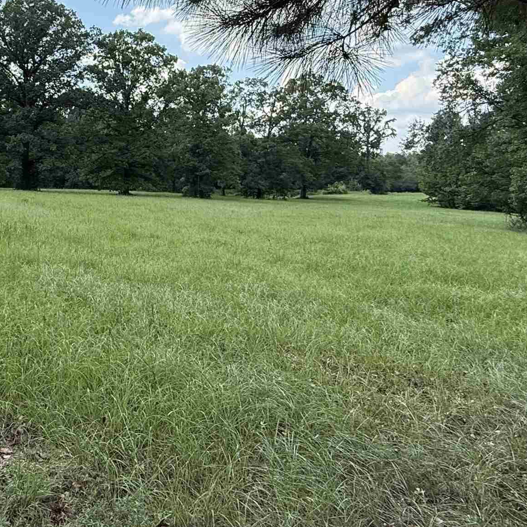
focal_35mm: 33
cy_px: 159
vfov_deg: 48.5
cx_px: 86
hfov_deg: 46.4
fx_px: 568
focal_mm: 2.22
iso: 64
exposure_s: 1/914
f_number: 2.2
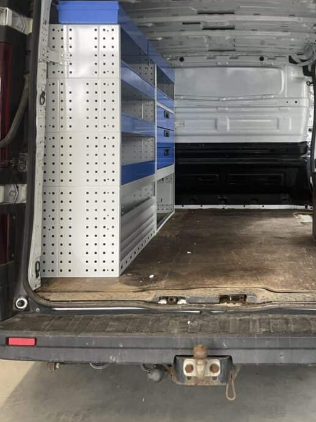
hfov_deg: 36.2
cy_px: 140
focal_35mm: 39
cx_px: 225
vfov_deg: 47.1
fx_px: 475
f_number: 1.6
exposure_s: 1/50
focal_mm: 4.2
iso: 100
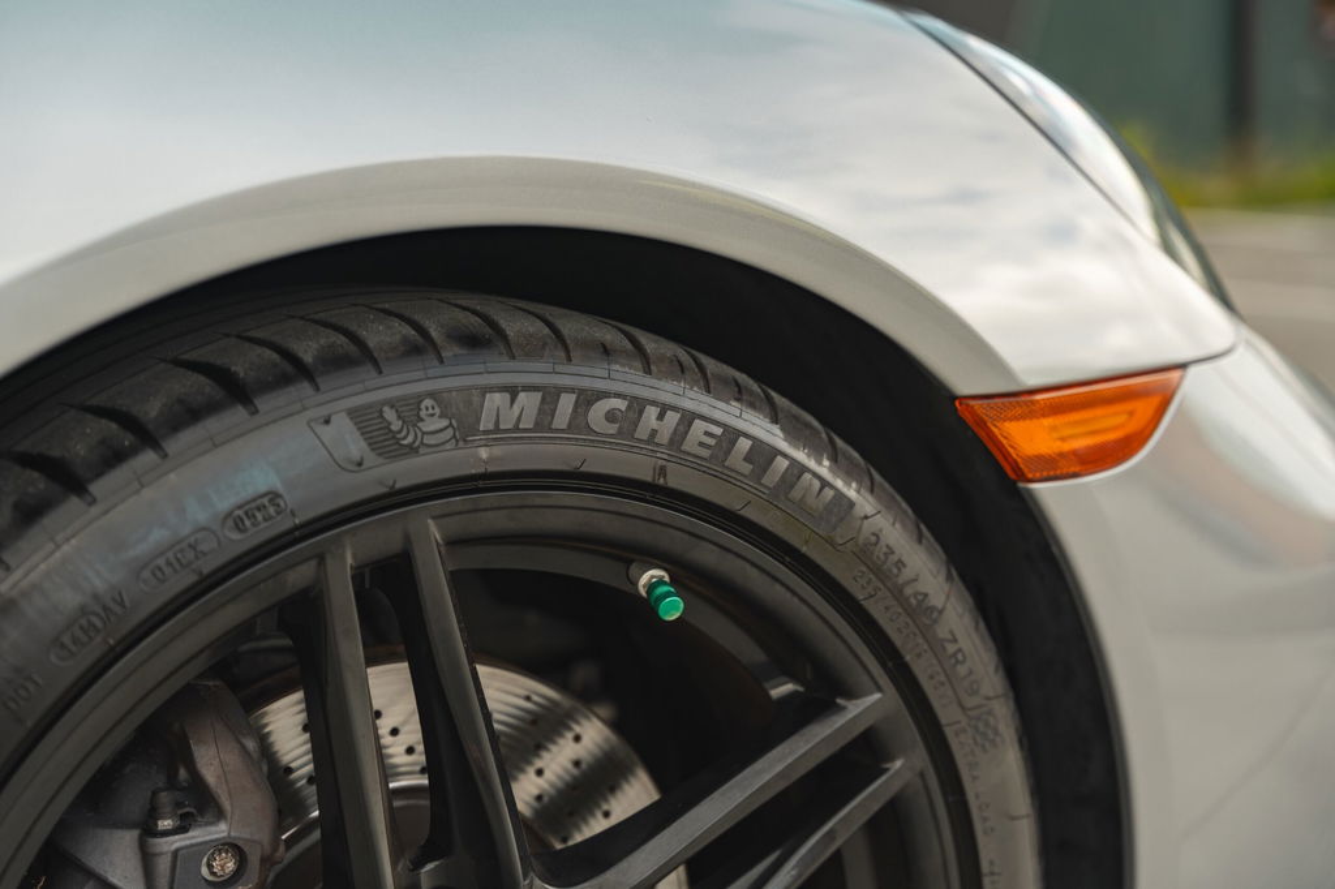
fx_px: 2072
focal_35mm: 56
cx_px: 668
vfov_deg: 24.2
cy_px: 444
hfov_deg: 35.7
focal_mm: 55.9
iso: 100
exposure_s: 1/250
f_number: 2.8
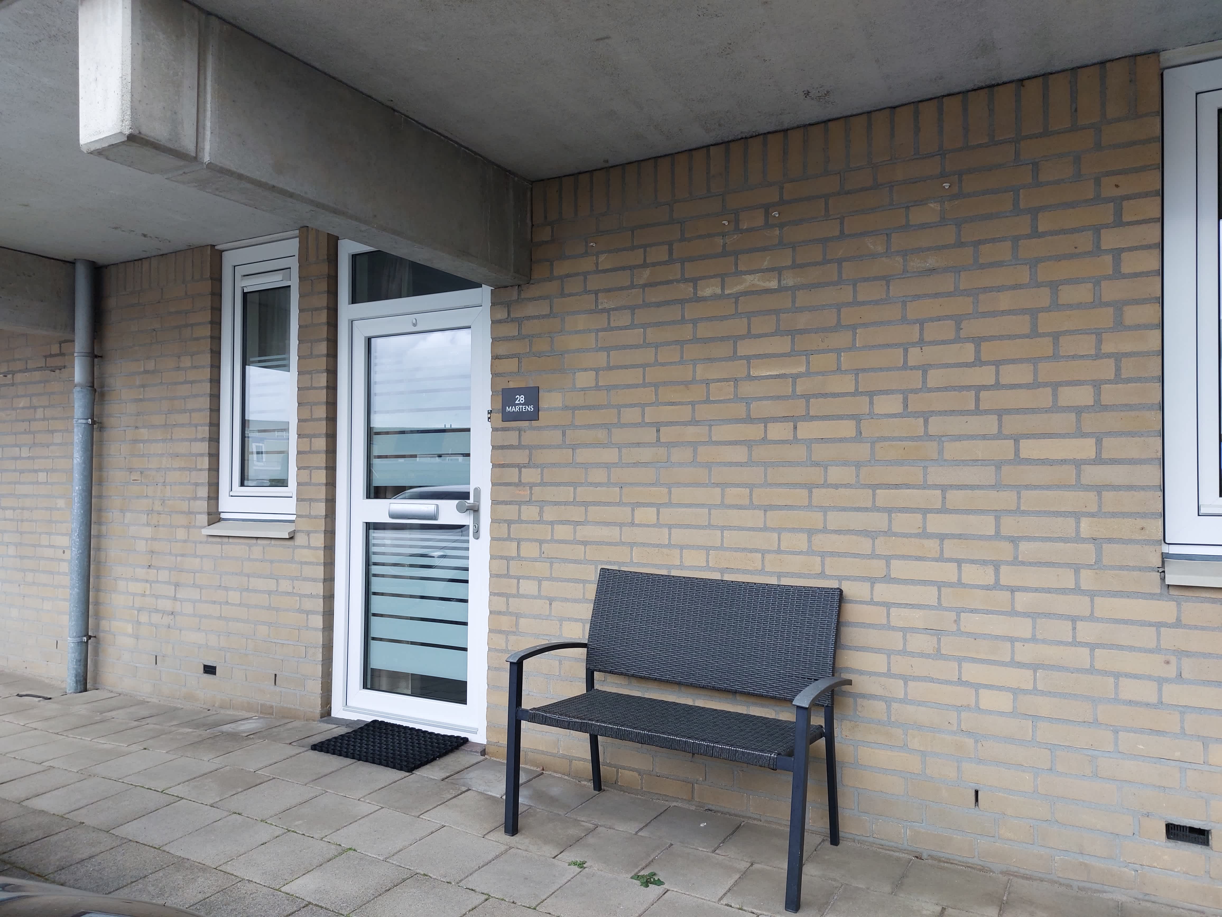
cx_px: 611
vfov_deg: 54.9
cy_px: 458
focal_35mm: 25
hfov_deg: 69.4
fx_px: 883
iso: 40
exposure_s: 1/100
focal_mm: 5.2
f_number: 1.8
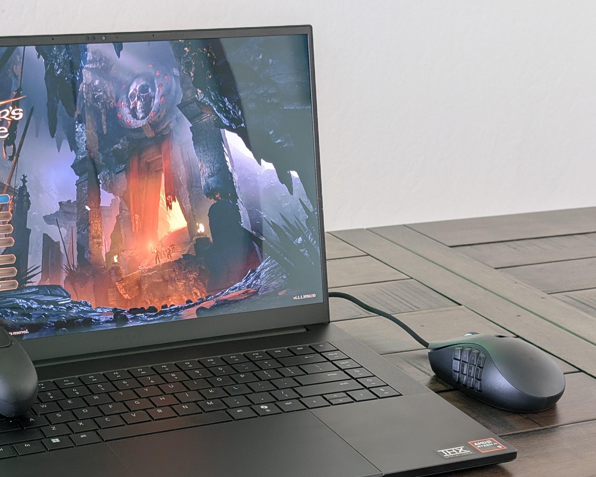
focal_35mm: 71
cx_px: 179
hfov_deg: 26.5
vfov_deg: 21.5
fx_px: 1252
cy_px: 292
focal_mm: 6.9
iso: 67
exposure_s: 1/23.9
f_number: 1.68
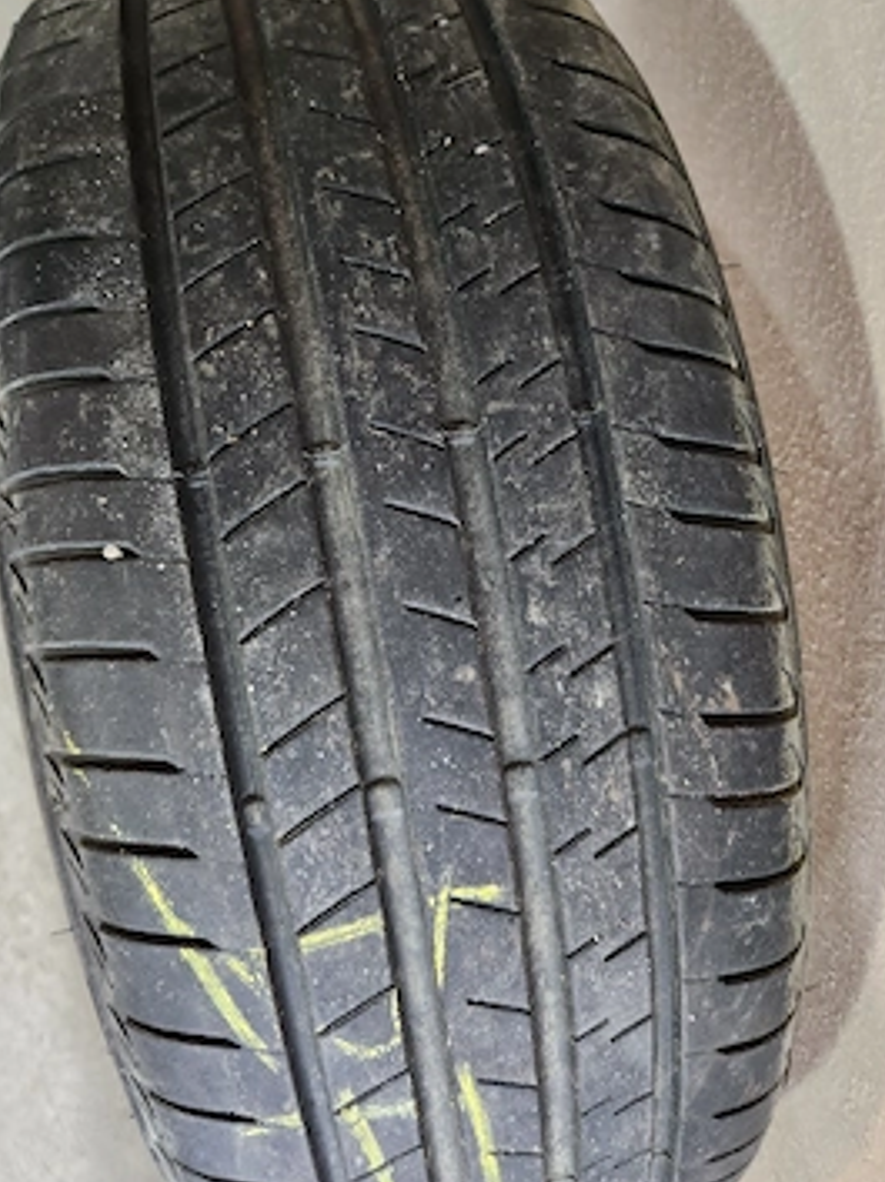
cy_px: 641
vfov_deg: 67.2
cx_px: 414
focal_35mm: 26
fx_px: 887
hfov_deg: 53.0
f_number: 1.8
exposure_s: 1/25.1
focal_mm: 5.4
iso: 640
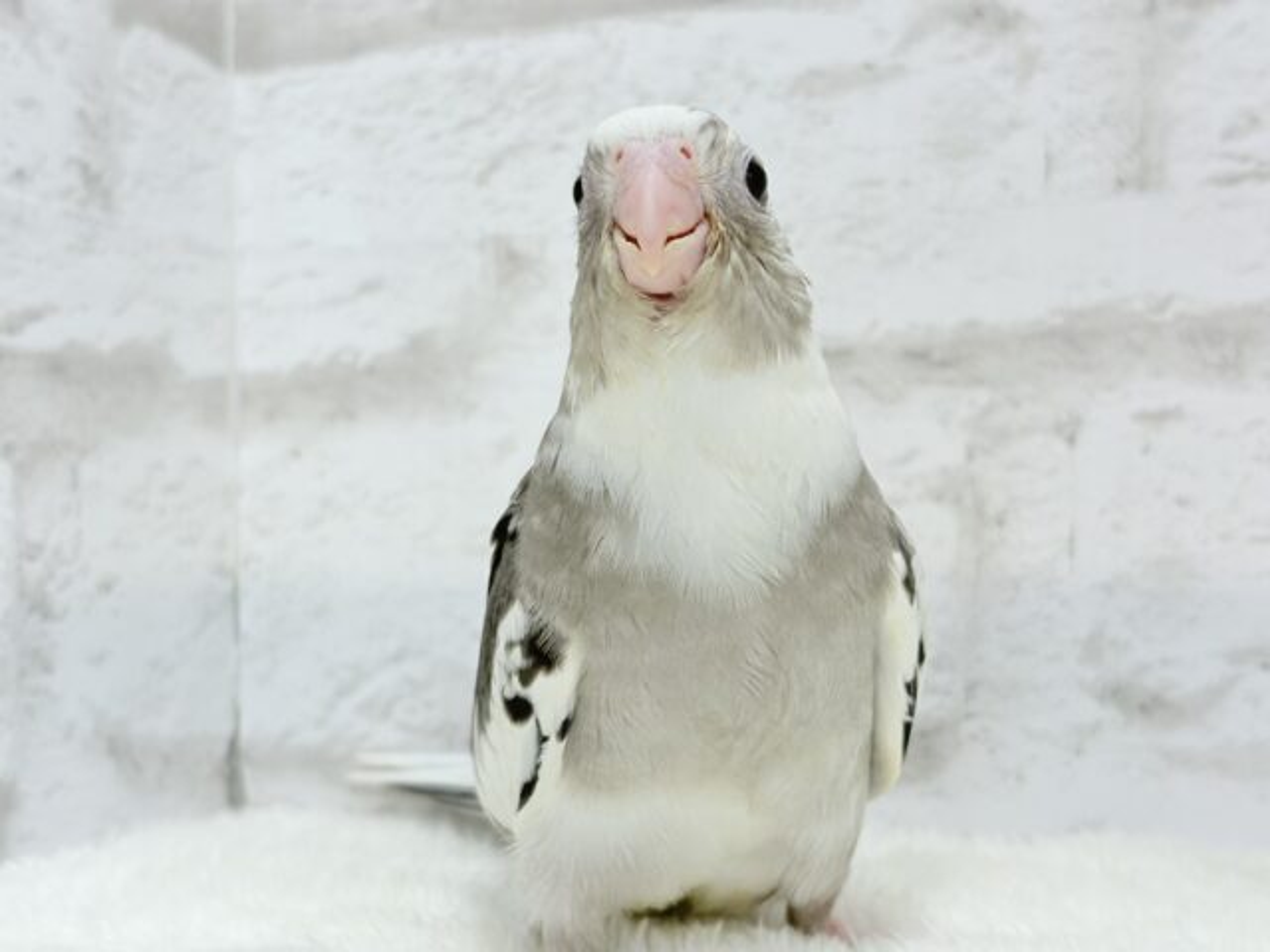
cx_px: 635
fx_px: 1908
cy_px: 476
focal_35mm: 52
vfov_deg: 28.0
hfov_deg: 36.8
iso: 80
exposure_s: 1/100
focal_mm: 5.96
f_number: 1.6
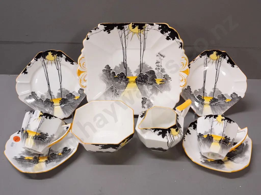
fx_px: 241
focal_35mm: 32
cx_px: 130
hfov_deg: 56.9
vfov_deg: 44.1
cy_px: 98
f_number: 5.6
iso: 3200
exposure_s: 1/200
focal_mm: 16
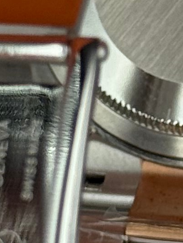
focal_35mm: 363
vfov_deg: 5.5
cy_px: 32
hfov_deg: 4.1
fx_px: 2558
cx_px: 76
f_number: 1.78
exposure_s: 1/846
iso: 64
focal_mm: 6.76
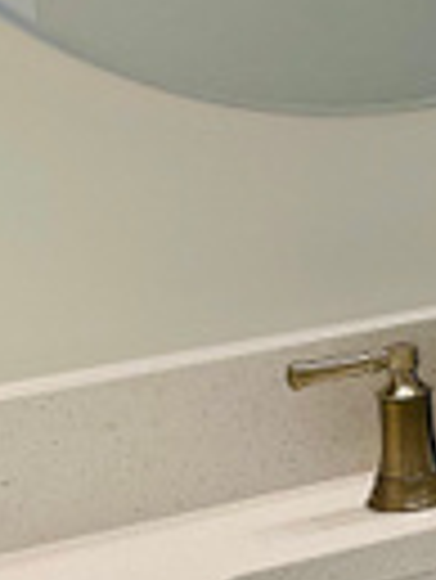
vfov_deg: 13.6
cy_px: -4
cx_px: 1245
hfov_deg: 8.8
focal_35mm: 143
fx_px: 2398
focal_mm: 6.86
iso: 80
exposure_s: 1/200
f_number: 1.78
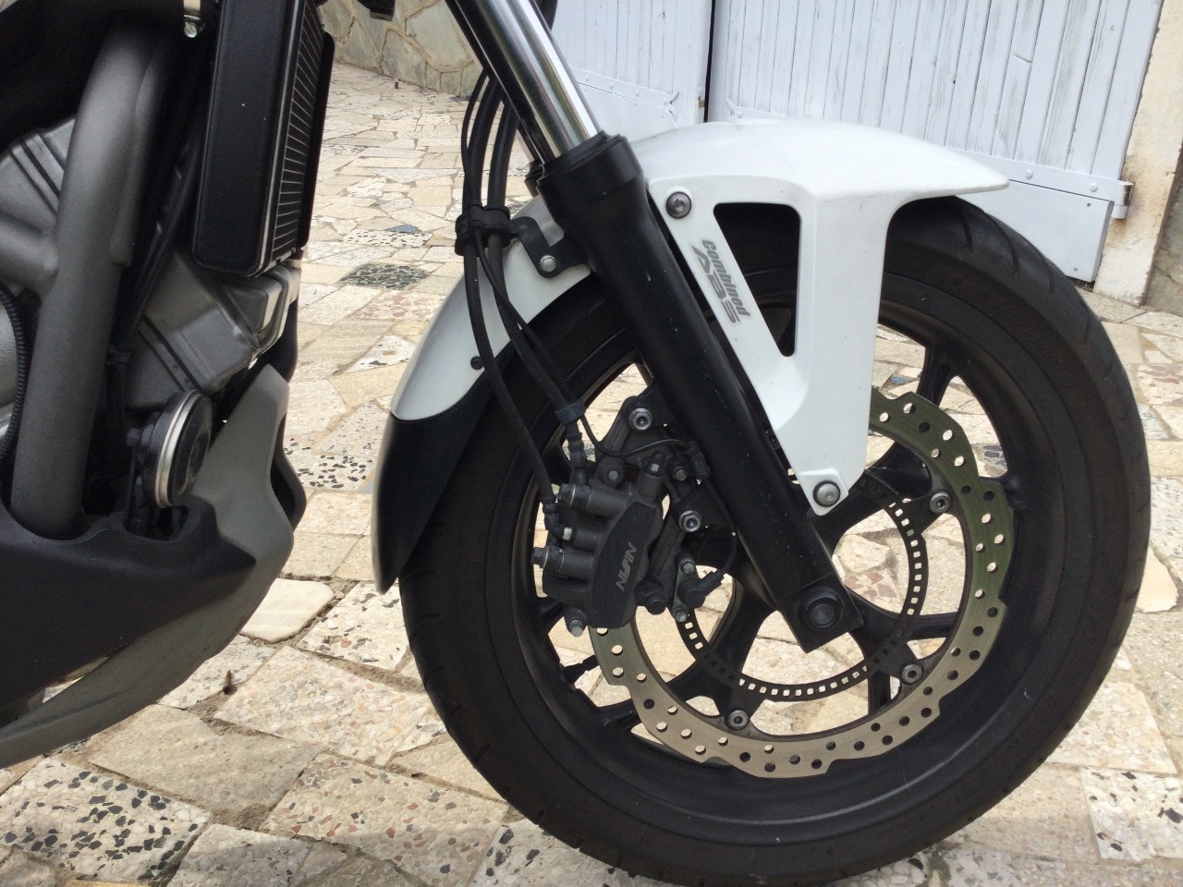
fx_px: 1059
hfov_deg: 58.4
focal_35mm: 31
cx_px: 592
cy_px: 444
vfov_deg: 45.4
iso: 25
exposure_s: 1/455
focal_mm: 3.3
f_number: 2.4
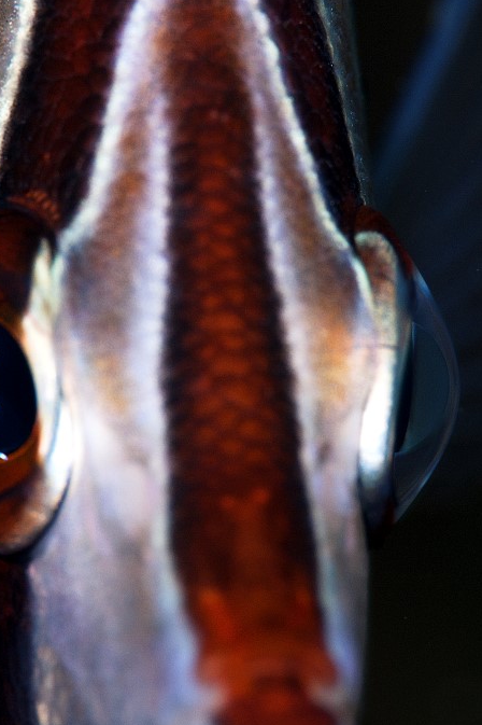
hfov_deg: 3.8
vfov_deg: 5.7
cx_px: 257
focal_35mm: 362
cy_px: 344
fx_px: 7277
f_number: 18
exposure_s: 1/160
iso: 400
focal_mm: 150
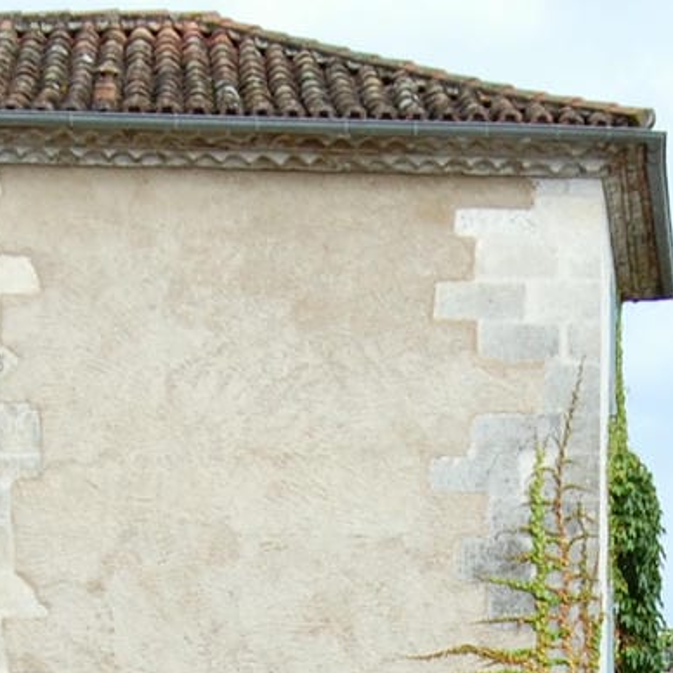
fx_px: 4047
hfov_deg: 9.5
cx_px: 392
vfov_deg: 9.2
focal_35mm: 184
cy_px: 1122
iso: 200
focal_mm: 28
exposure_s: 1/250
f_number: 8
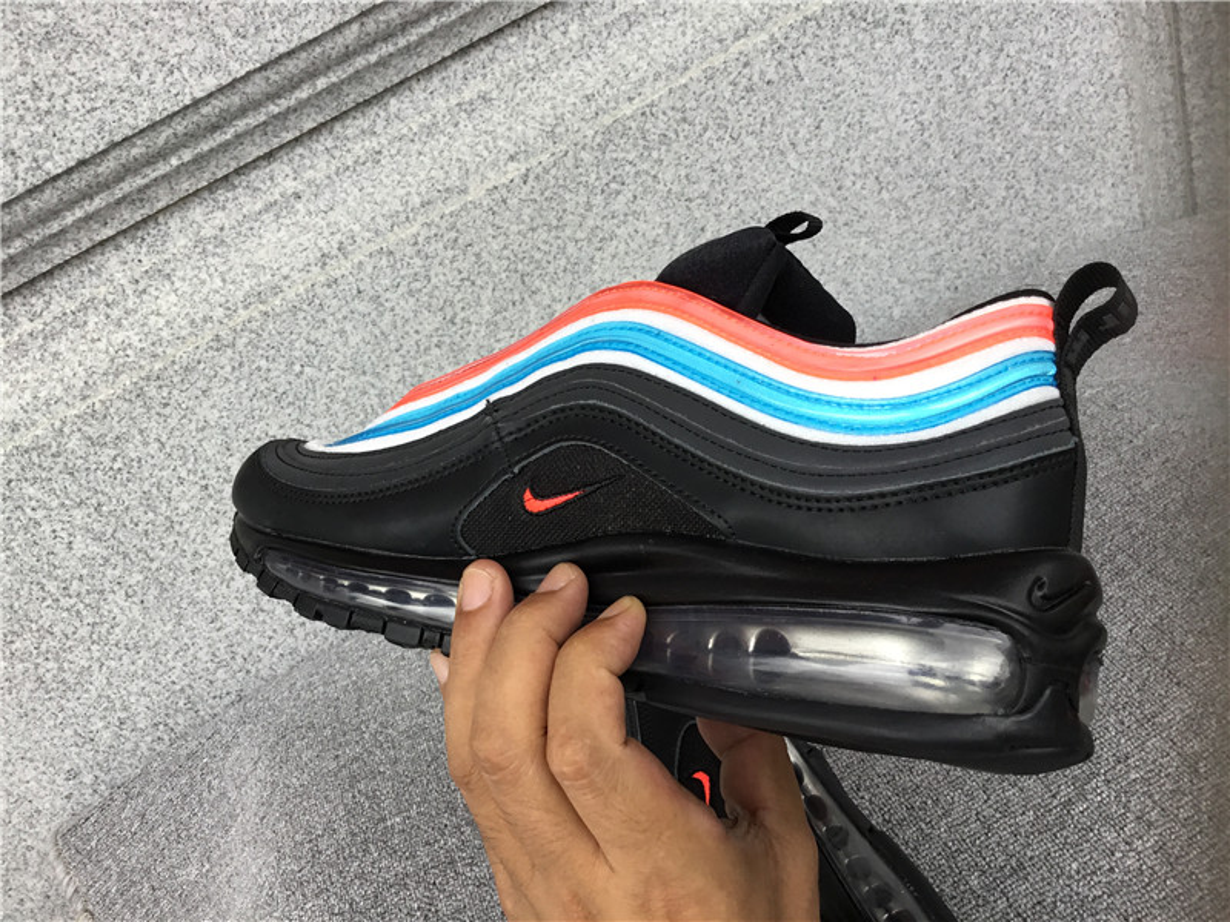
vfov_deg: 45.4
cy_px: 461
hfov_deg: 58.4
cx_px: 615
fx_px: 1102
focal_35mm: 31
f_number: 2.4
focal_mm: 3.3
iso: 40
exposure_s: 1/120
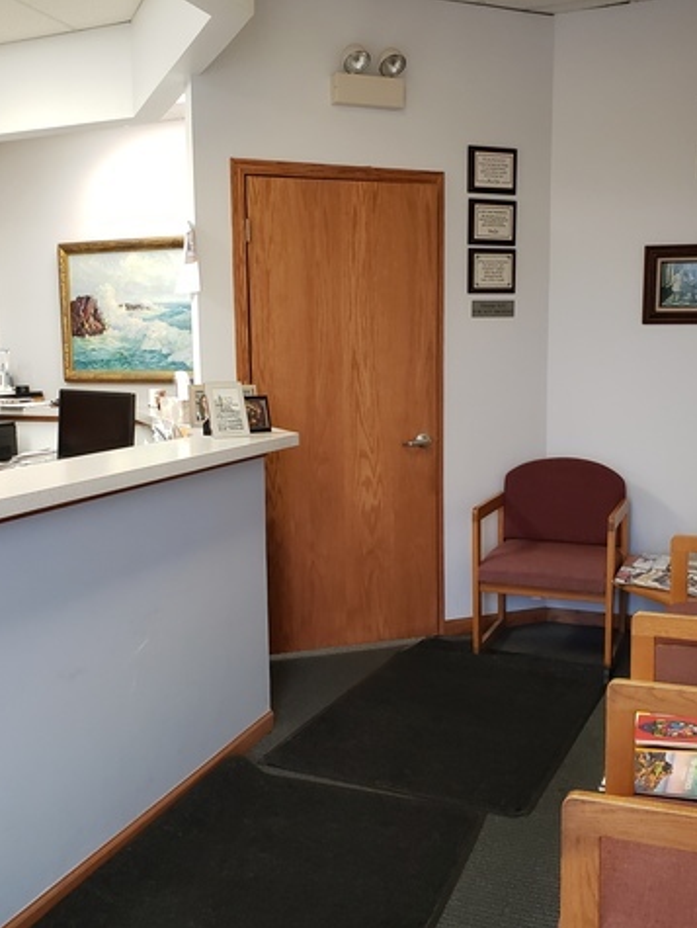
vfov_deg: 52.6
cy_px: 467
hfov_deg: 40.7
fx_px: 938
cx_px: 334
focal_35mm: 35
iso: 320
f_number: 2.4
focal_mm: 4.3
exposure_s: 1/60
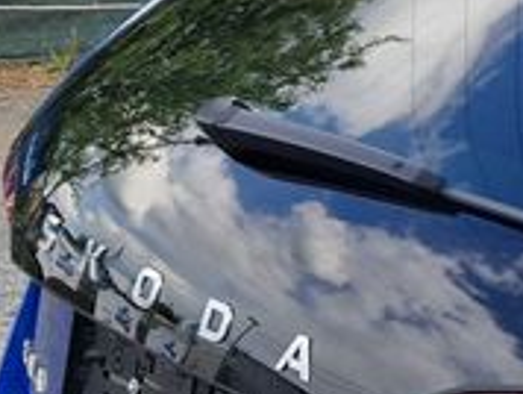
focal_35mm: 132
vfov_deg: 11.1
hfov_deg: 12.7
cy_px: 415
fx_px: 1997
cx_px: 1114
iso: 50
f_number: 1.8
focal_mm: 5.4
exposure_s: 1/612
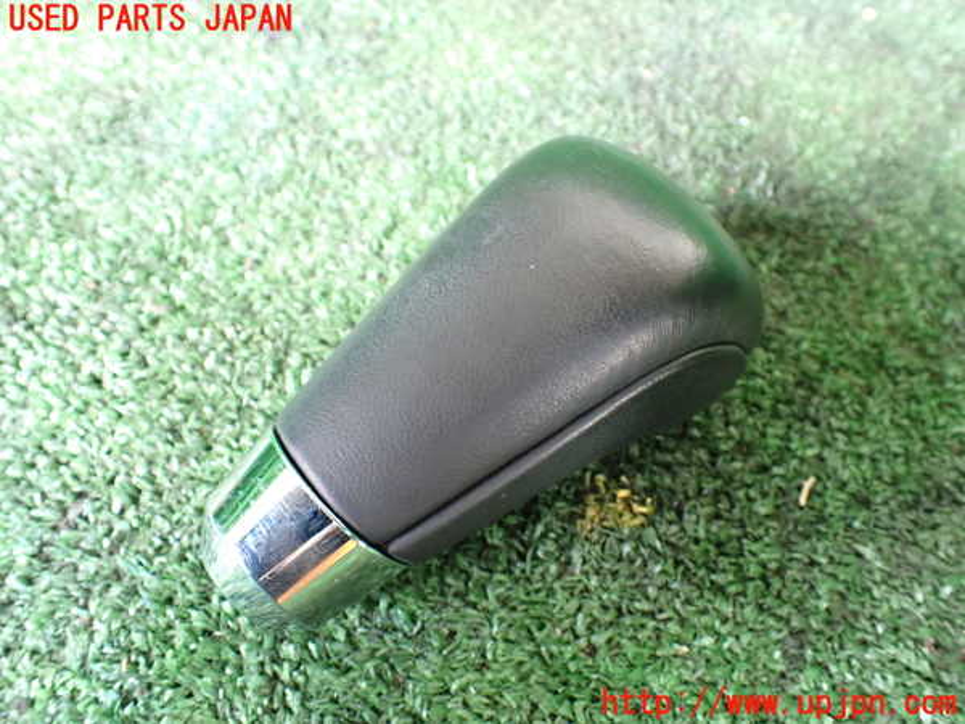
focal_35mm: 30
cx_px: 482
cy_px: 362
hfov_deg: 60.0
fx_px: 836
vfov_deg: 46.8
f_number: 2.3
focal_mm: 5.4
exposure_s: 1/40
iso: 800
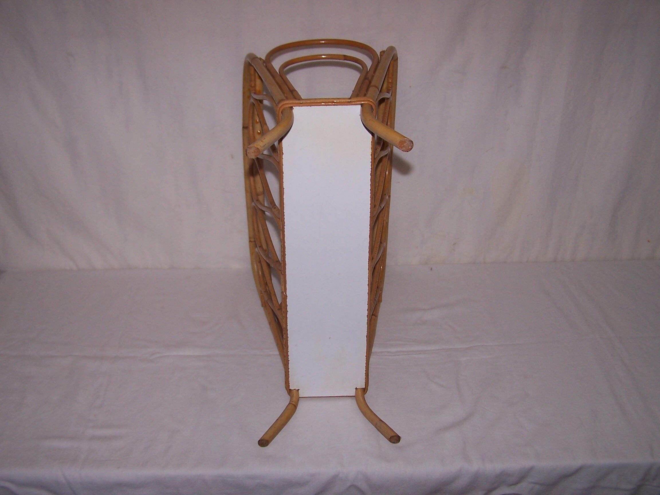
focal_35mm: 38
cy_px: 248
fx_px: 725
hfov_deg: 49.0
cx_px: 330
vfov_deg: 37.7
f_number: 2.8
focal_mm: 6.3
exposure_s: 1/60
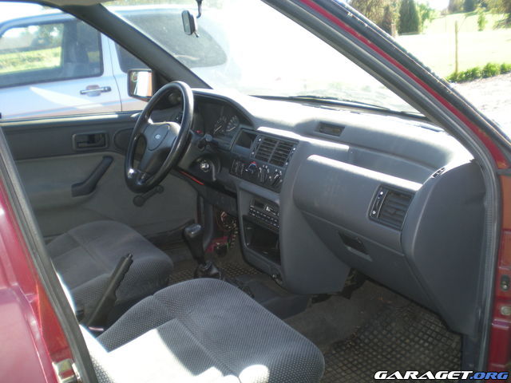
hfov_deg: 49.0
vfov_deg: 37.7
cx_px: 256
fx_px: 561
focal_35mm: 38
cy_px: 192
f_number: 3.1
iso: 50
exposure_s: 1/64.6
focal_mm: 6.3
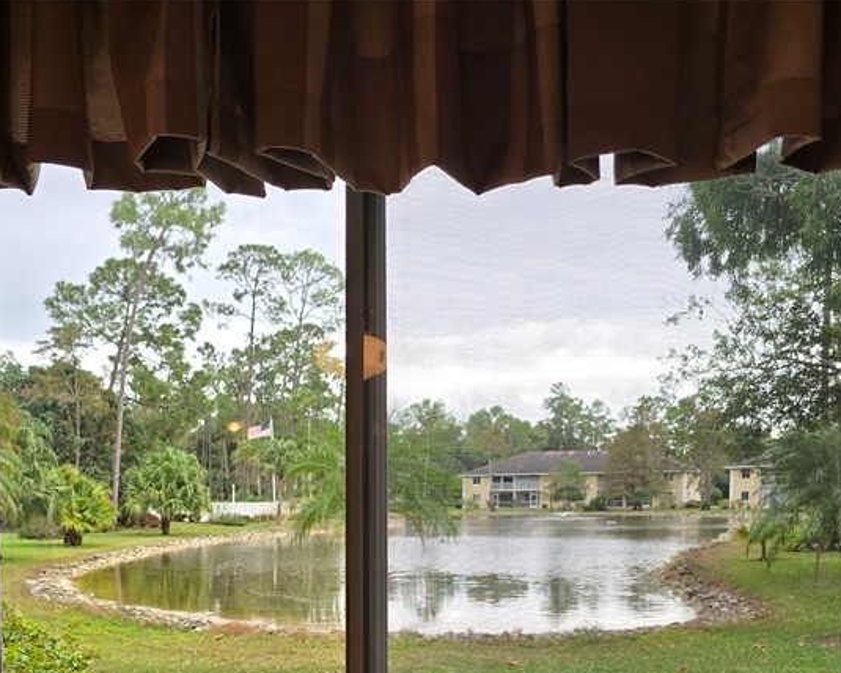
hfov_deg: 42.6
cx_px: 322
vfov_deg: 33.2
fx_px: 1070
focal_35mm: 43
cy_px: 596
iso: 12
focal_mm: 6.3
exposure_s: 1/127
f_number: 1.7
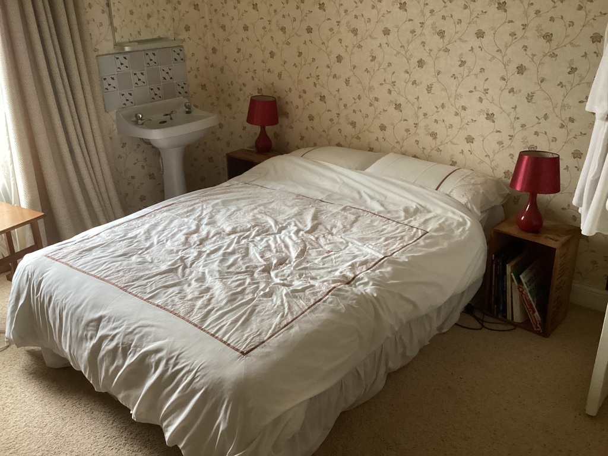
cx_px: 304
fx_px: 544
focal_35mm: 31
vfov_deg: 45.4
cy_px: 228
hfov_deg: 58.4
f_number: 2.4
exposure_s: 1/40
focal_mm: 3.3
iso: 400
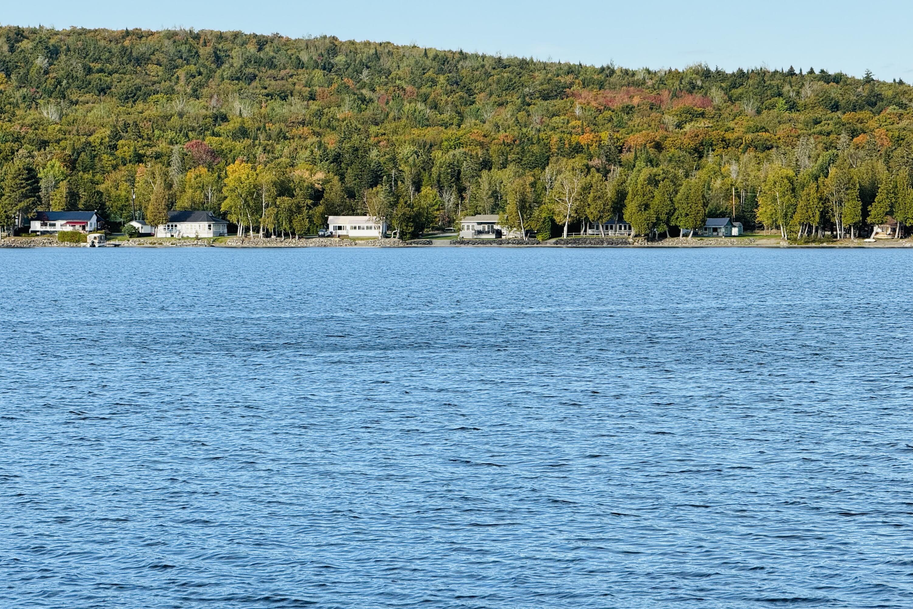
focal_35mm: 125
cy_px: 280
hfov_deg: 16.4
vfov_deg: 11.0
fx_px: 3170
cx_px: 457
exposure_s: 1/707
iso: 50
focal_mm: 15.66
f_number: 2.8
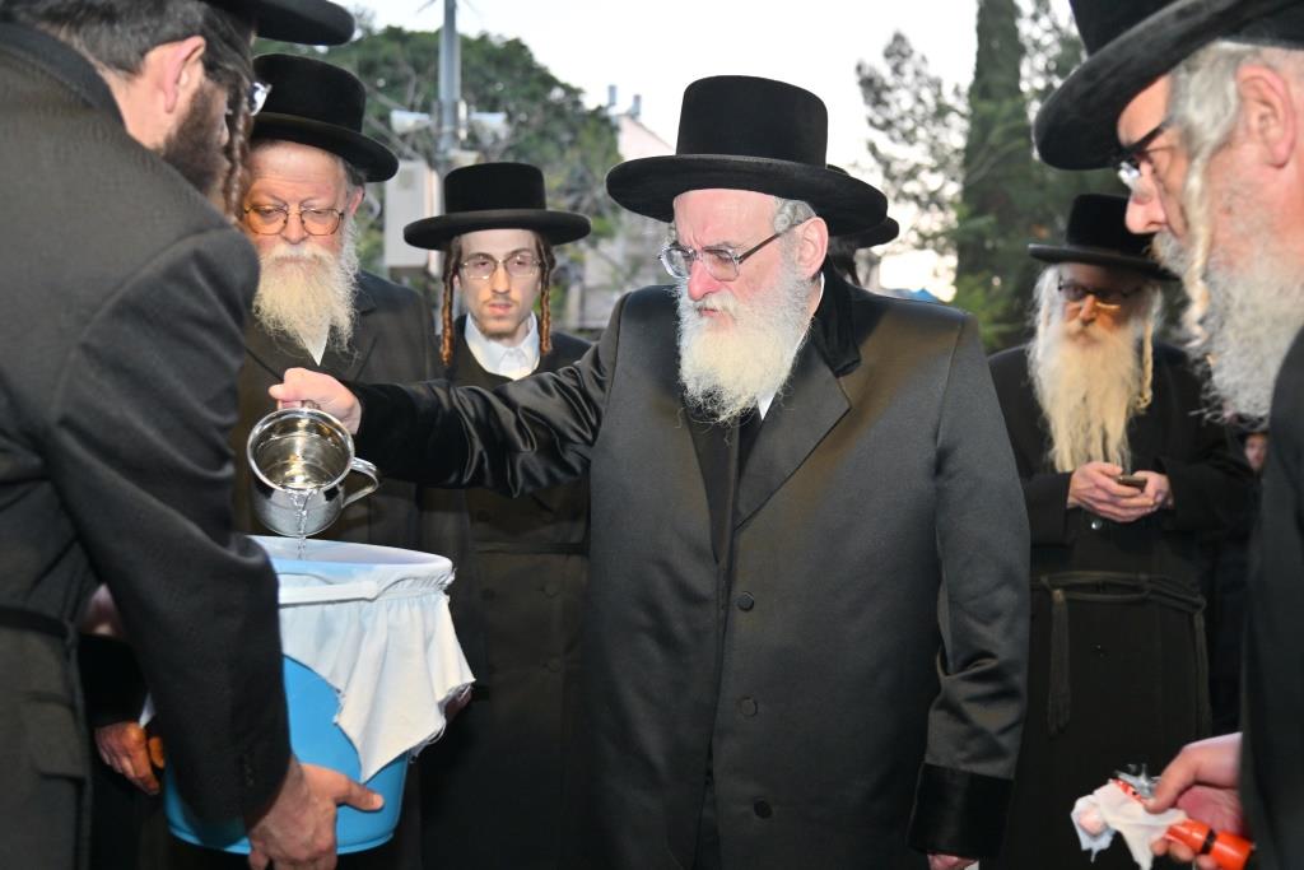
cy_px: 435
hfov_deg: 44.5
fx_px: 1594
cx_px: 652
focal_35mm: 44
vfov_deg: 30.5
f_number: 4
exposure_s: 1/200
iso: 1000
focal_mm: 44
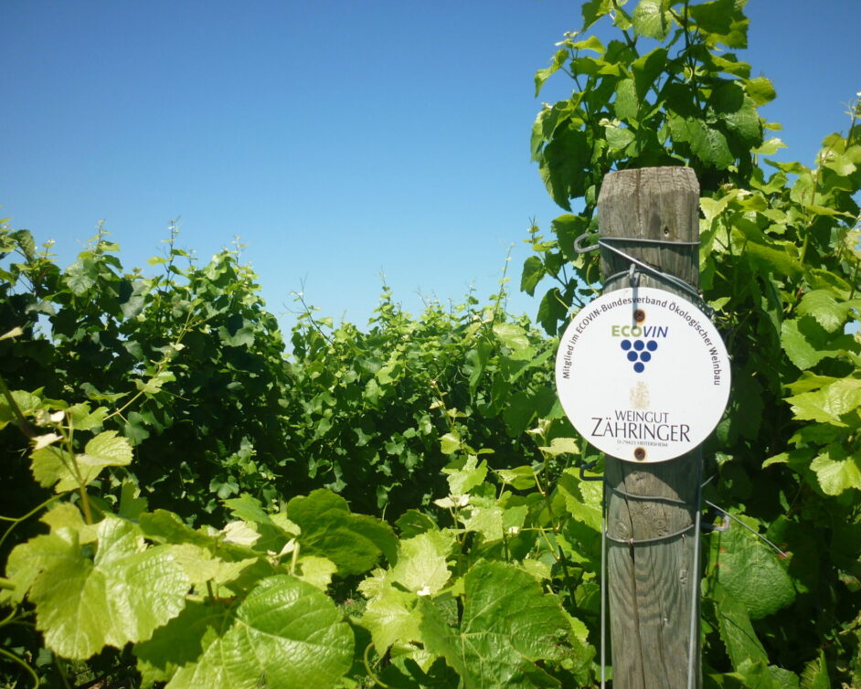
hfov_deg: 51.5
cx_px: 439
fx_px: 892
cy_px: 349
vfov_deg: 42.2
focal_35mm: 35
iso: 80
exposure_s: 1/160
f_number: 8
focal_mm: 5.5
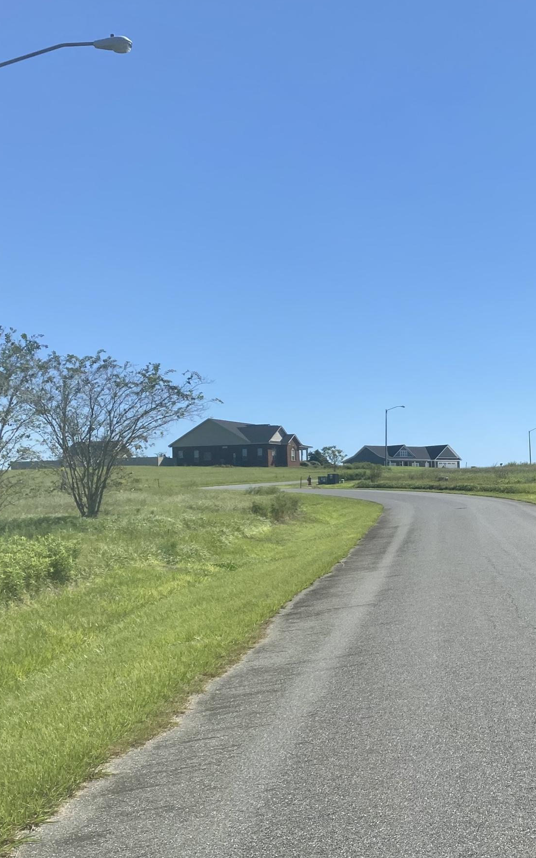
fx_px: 1099
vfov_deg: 42.4
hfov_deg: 26.0
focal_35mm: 47
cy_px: 520
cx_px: 539
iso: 32
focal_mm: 4.25
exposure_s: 1/4115
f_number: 1.8
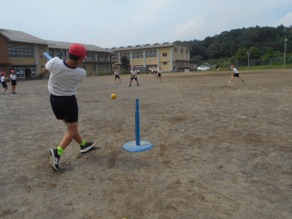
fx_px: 219
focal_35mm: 26
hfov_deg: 67.3
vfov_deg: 53.1
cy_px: 110
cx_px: 146
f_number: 3.2
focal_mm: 4.6
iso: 80
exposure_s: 1/1600
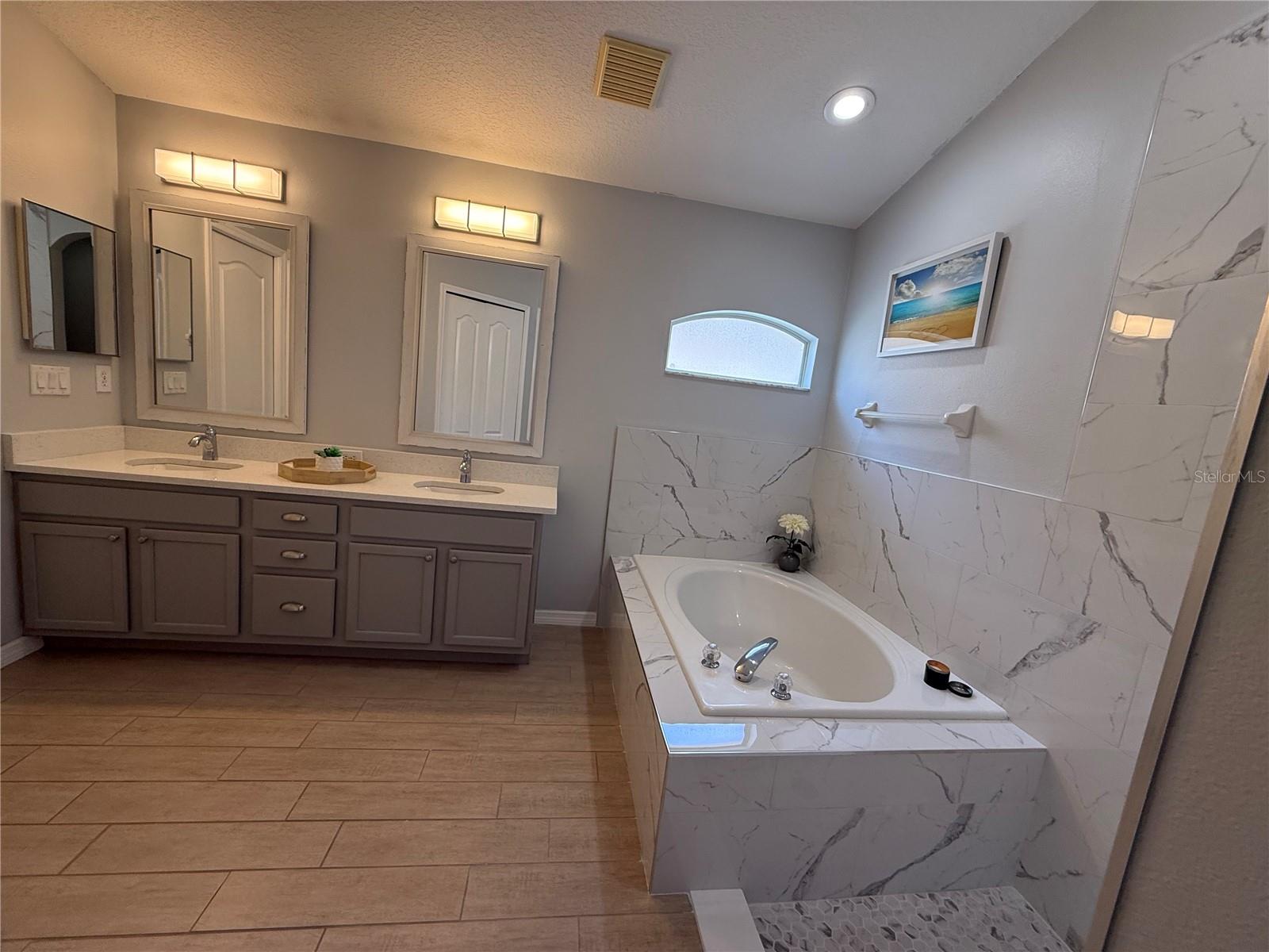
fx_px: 513
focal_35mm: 14
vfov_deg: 85.7
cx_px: 634
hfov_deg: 102.1
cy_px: 476
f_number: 2.2
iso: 125
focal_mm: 2.22
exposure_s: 1/120
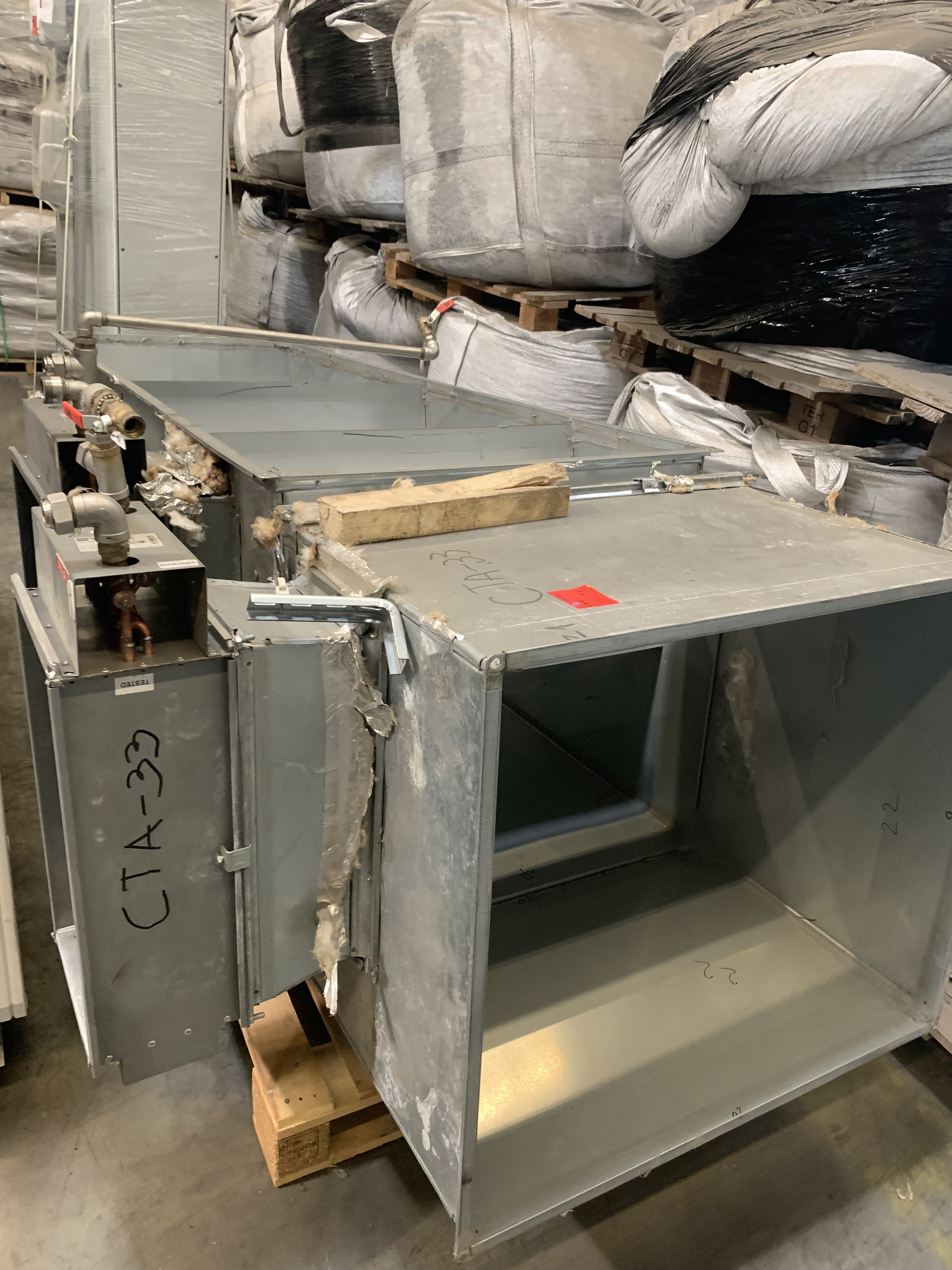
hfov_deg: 53.1
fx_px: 953
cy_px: 635
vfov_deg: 67.3
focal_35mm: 26
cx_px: 476
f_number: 1.8
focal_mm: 4.25
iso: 250
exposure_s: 1/60
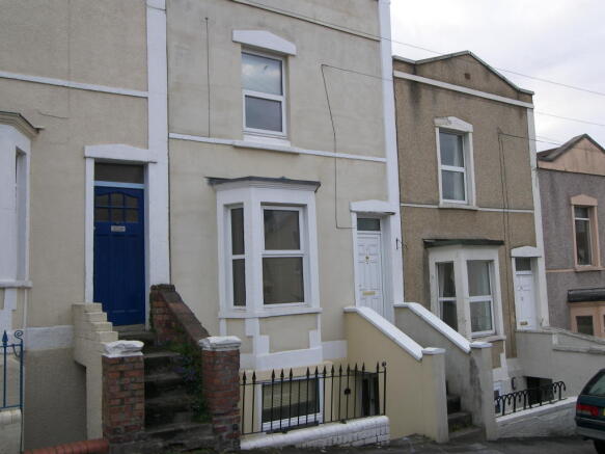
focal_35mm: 35
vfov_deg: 40.7
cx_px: 302
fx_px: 612
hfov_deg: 52.6
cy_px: 227
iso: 50
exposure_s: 1/80
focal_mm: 7.3
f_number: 3.2
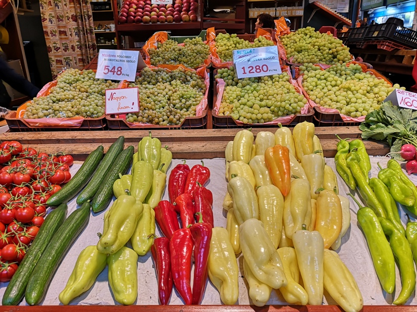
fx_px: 325
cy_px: 156
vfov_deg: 51.4
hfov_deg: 65.3
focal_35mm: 27
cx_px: 208
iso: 80
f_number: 1.8
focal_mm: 3.95
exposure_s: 1/100
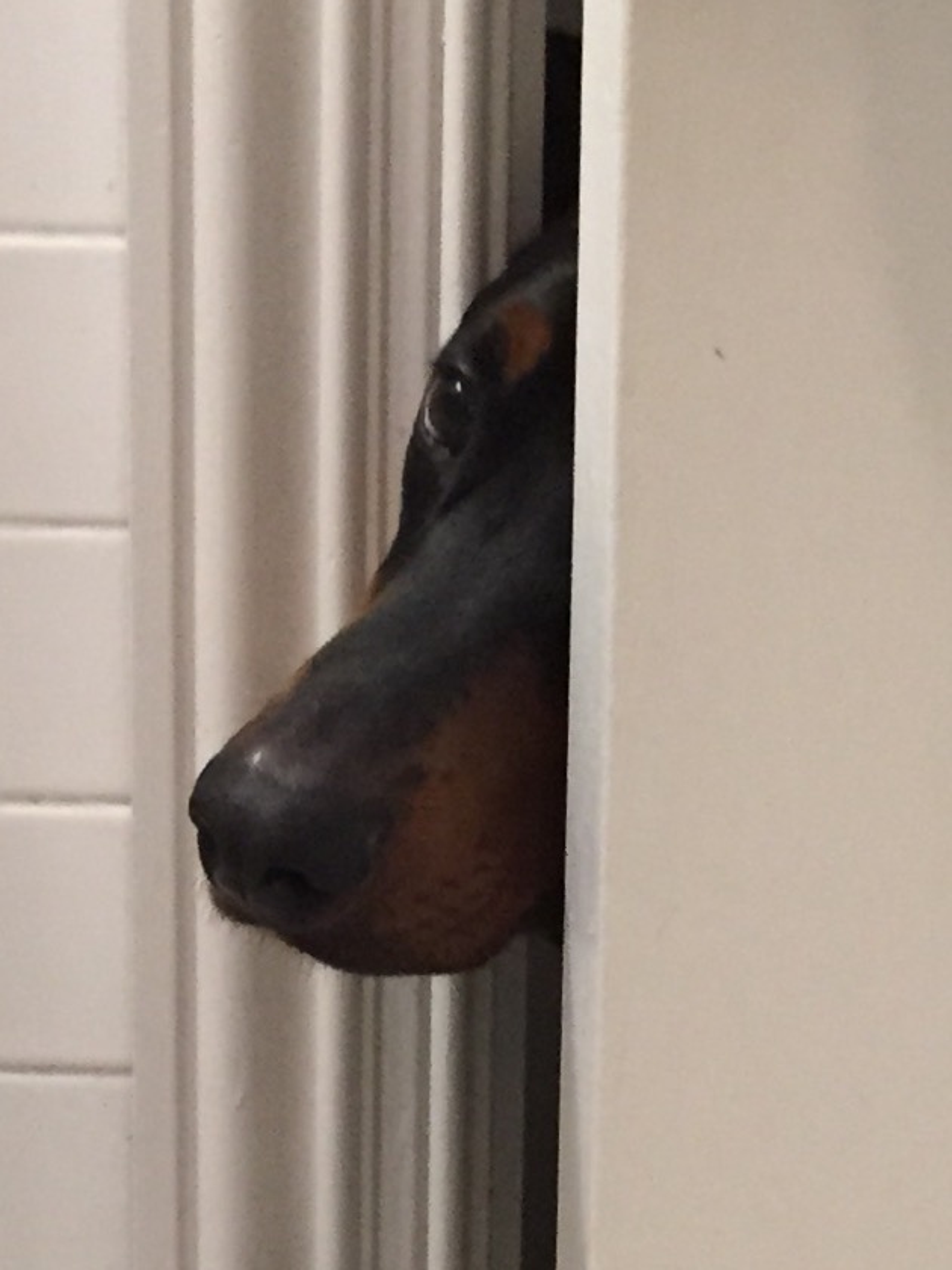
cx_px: 476
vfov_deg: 61.7
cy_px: 635
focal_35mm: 29
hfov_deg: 48.2
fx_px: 1063
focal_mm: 4.15
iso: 250
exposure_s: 1/24
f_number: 2.2
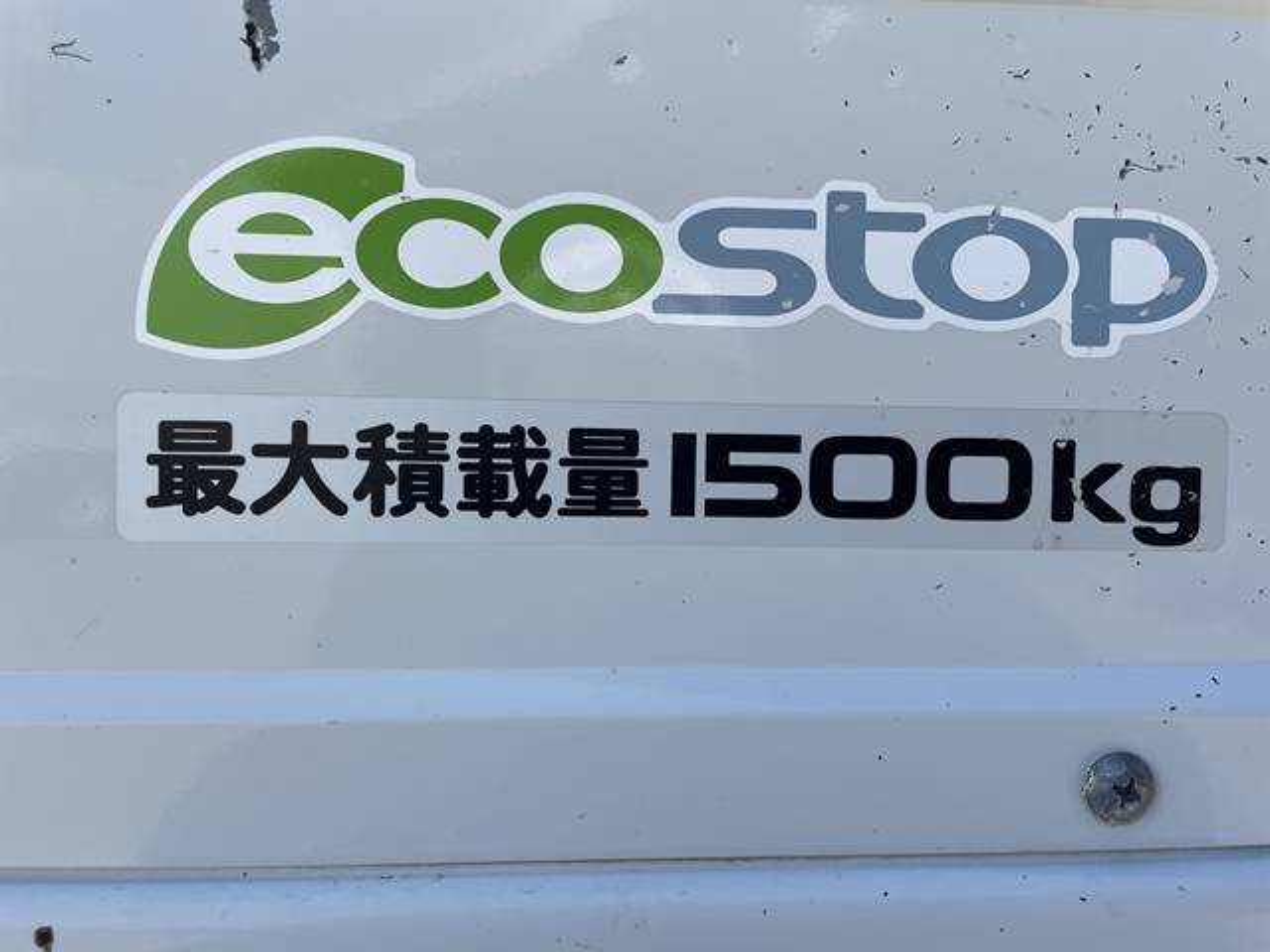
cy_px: 476
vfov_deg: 53.1
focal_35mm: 26
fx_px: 954
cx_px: 635
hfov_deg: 67.3
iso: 32
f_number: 1.6
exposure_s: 1/1014
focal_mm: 4.2
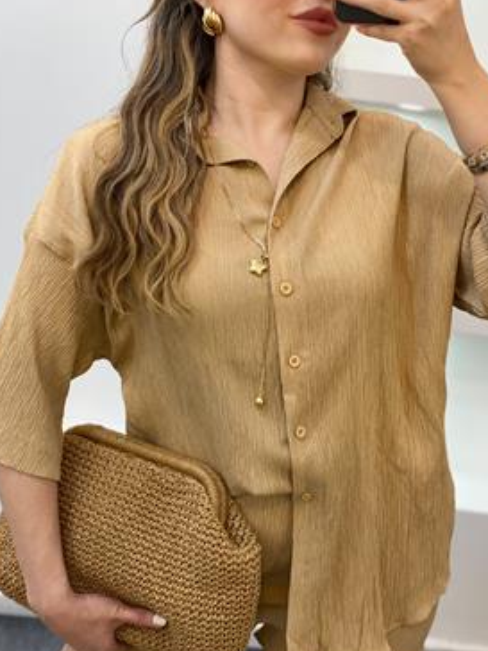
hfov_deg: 24.8
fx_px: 1109
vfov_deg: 32.7
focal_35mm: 59
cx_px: 236
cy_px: 355
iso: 100
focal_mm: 6
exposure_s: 1/100
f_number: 2
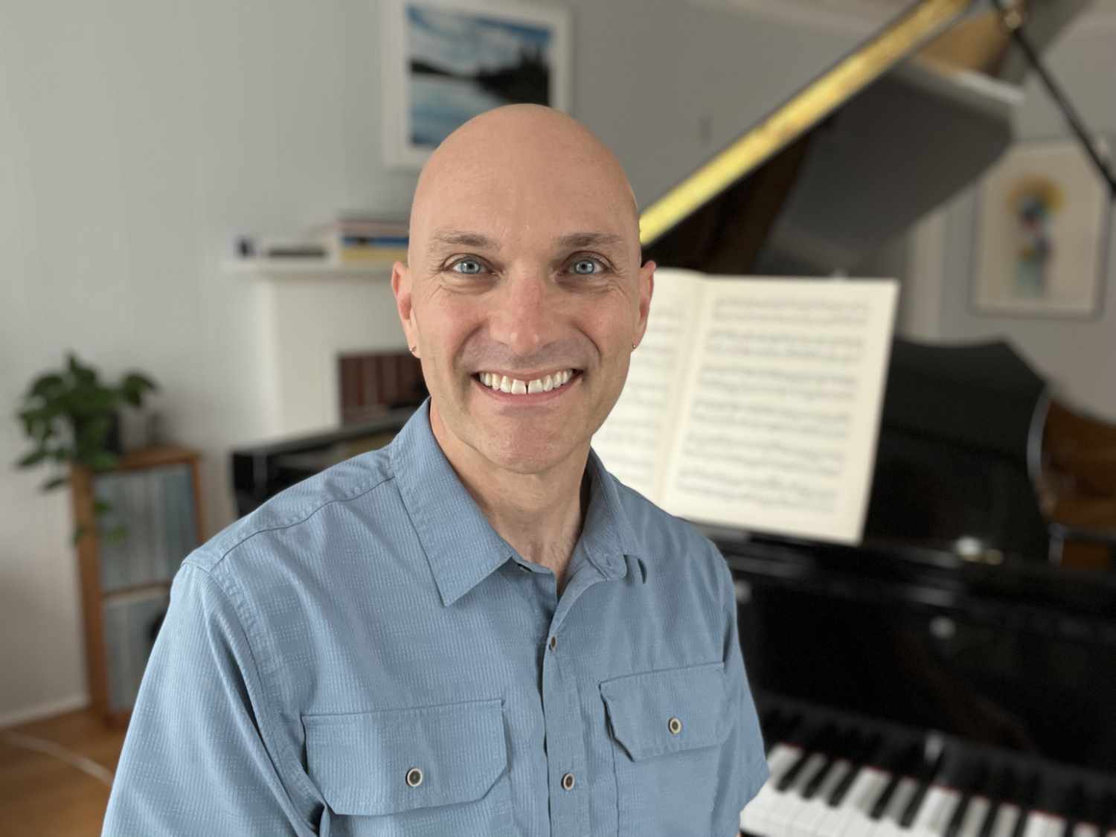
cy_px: 418
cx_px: 558
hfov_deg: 60.0
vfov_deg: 46.8
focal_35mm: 30
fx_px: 967
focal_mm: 2.7
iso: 100
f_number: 2.2
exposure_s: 1/102
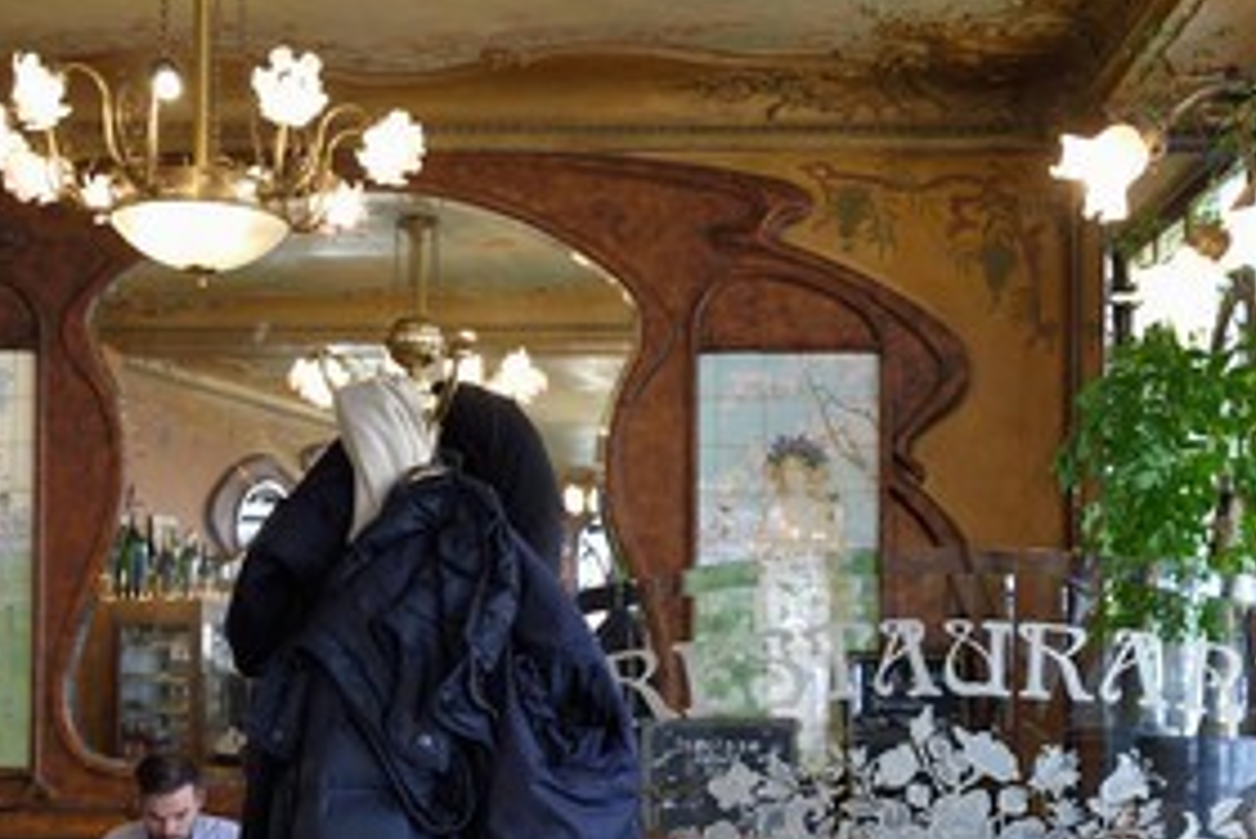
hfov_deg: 38.9
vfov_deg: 26.3
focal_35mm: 51
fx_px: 1780
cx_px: 632
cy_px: 592
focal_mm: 34
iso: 400
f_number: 9
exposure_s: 1/13
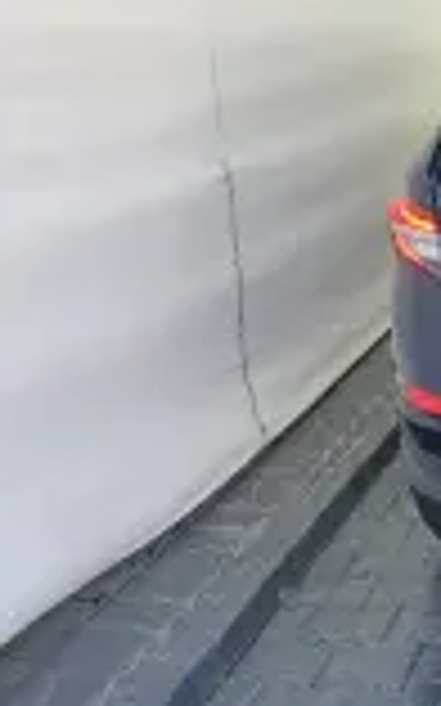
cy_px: 121
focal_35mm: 56
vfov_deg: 34.9
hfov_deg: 19.8
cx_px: 675
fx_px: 1078
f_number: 1.7
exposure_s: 1/100
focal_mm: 6.3
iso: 25
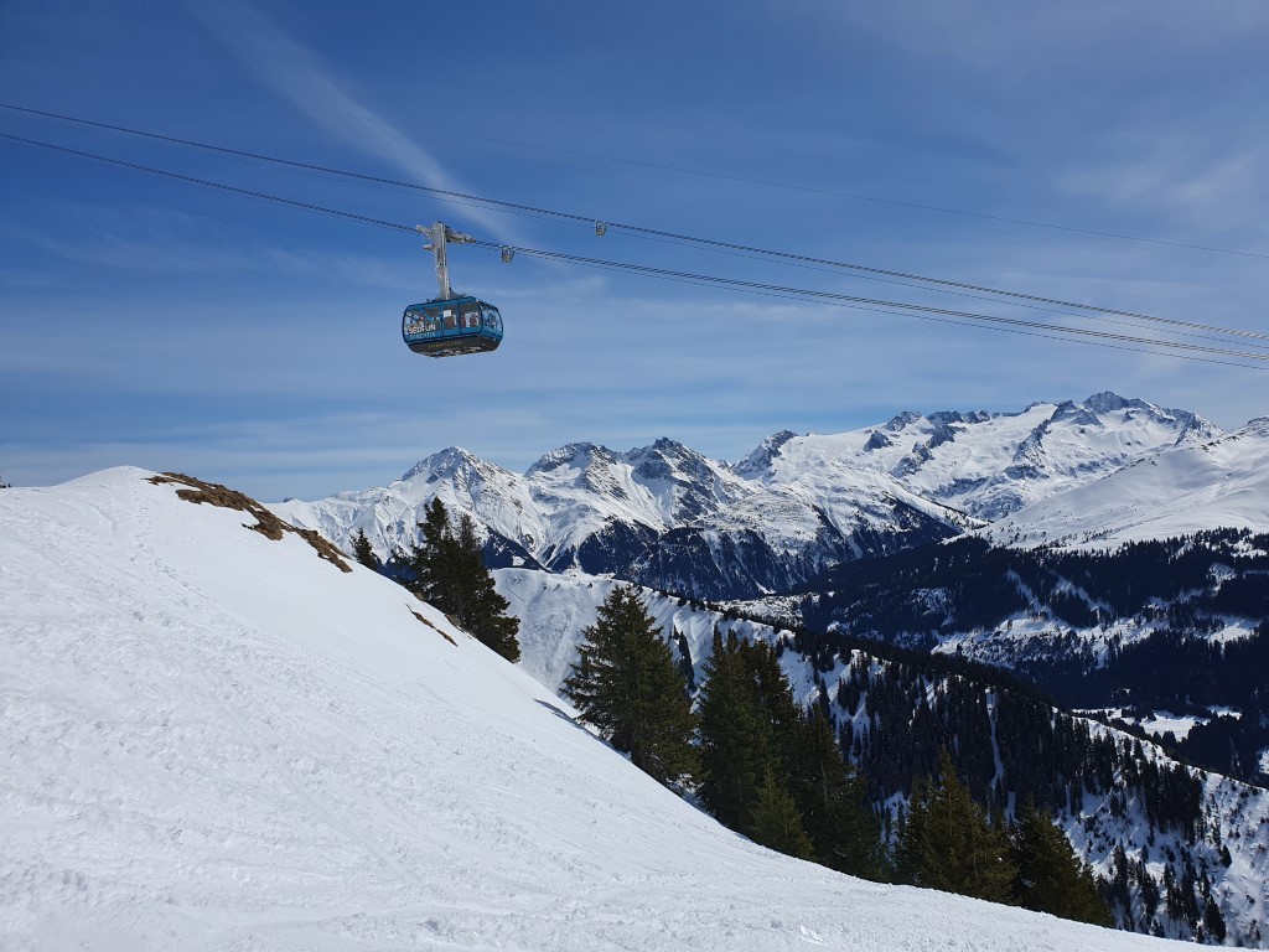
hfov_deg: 67.3
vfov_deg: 53.1
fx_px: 953
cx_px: 634
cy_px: 476
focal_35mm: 26
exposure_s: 1/6752
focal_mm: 4.32
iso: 50
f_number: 2.4
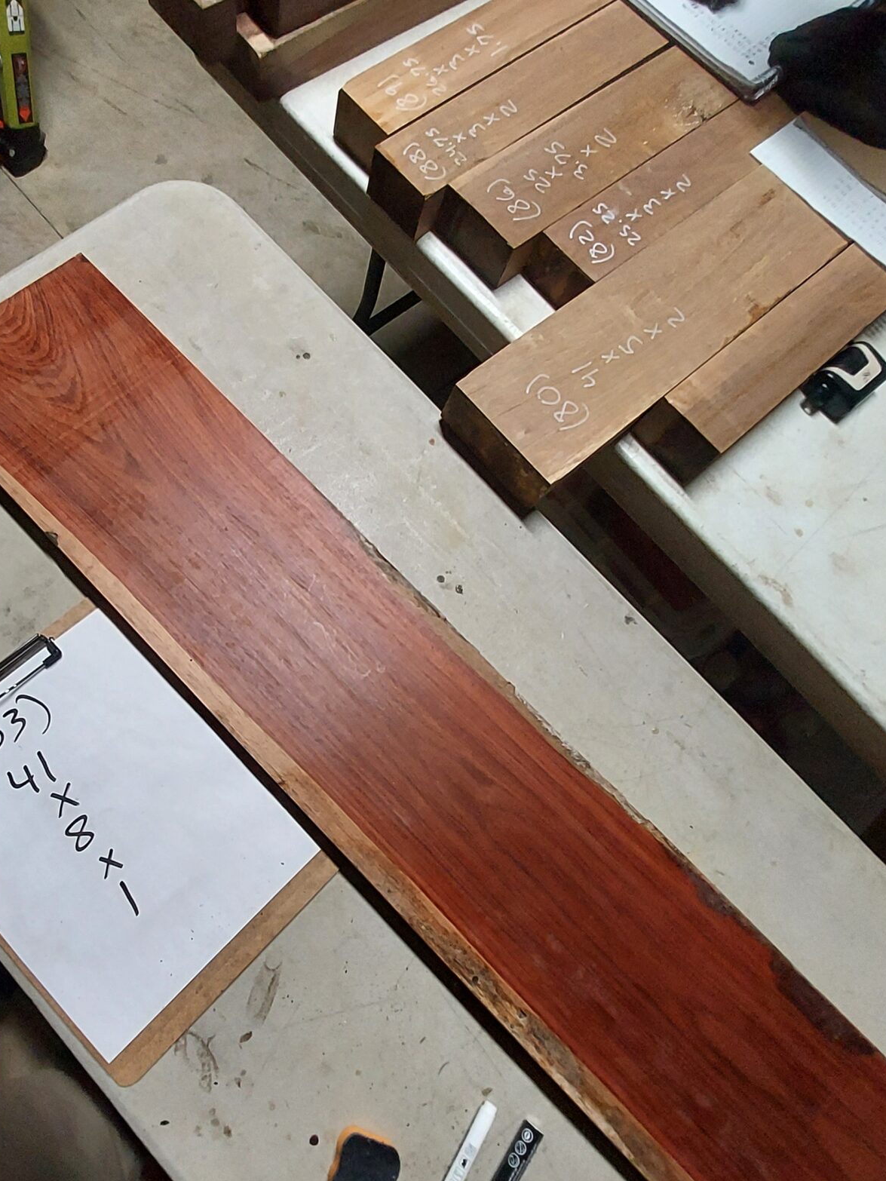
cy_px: 664
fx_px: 580
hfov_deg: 73.6
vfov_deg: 90.6
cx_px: 339
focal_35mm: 17
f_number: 2.2
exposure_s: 1/60
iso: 200
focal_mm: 1.42
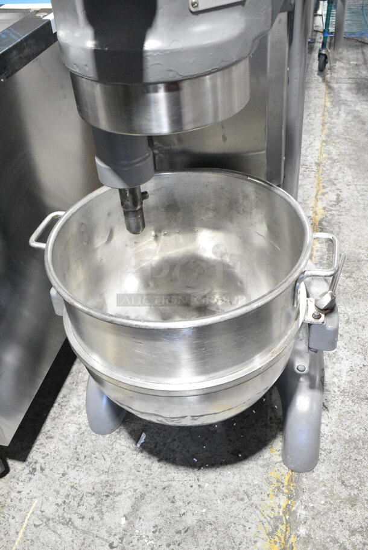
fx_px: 551
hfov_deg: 36.9
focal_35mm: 36
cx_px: 184
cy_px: 275
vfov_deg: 53.1
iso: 6400
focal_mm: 24
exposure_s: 1/200
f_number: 7.1
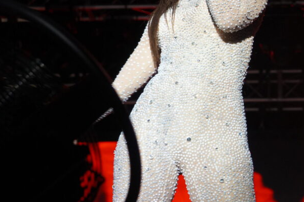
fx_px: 1189
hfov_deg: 14.5
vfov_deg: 9.7
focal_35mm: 141
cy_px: 47
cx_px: 232
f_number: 4.5
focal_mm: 55
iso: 1000
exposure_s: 1/160
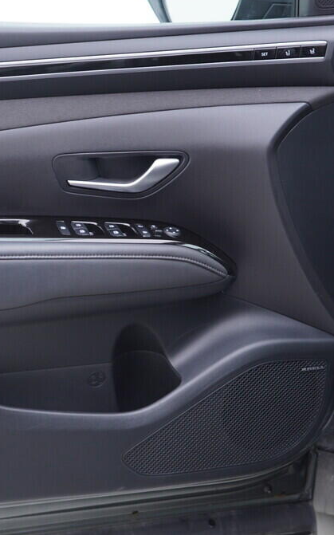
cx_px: 6
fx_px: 816
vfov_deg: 36.3
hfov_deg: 22.3
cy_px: 268
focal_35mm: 56
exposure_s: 1/40
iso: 200
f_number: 2.8
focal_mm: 24
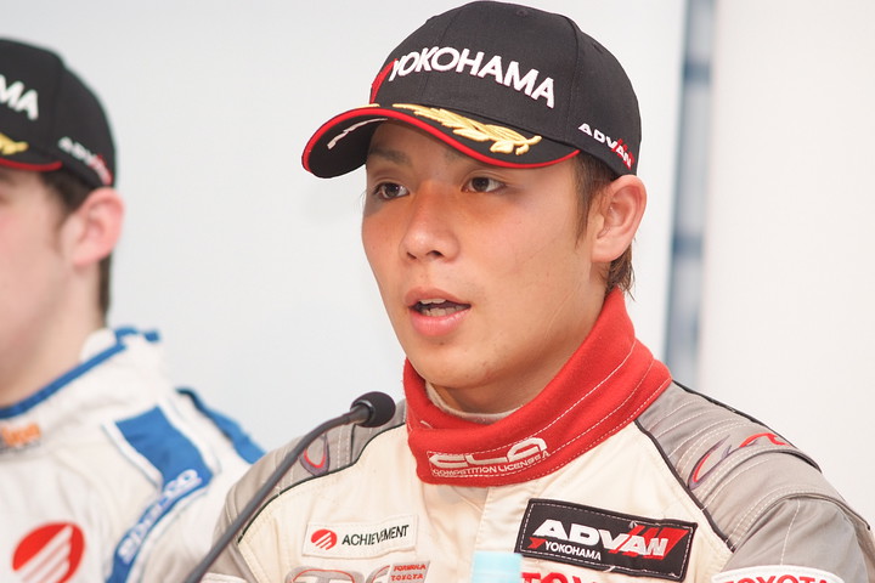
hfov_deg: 7.6
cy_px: 292
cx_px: 438
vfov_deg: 5.1
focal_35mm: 270
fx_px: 6562
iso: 400
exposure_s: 1/250
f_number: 2.8
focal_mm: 180
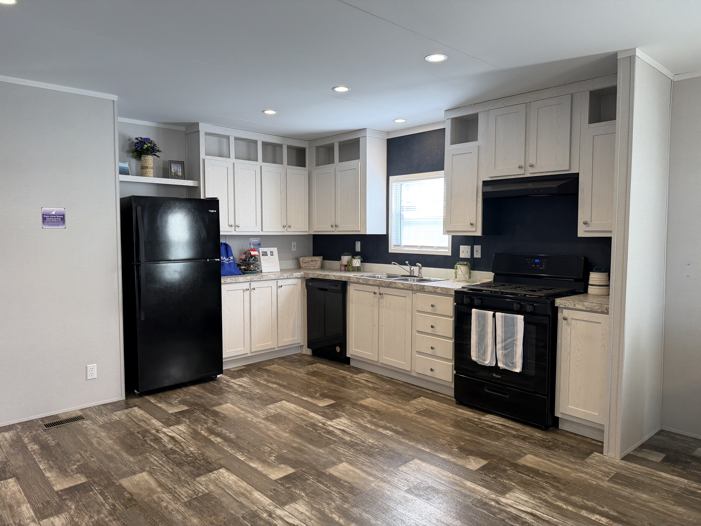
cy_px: 263
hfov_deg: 71.6
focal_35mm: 24
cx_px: 350
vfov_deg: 56.8
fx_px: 486
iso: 160
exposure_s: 1/120
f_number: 1.78
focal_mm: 6.76
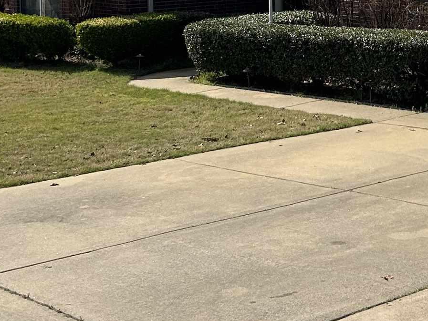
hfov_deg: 21.0
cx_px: 462
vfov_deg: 16.3
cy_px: 14
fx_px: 1101
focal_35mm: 89
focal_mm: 5.7
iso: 50
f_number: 1.5
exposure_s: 1/6211
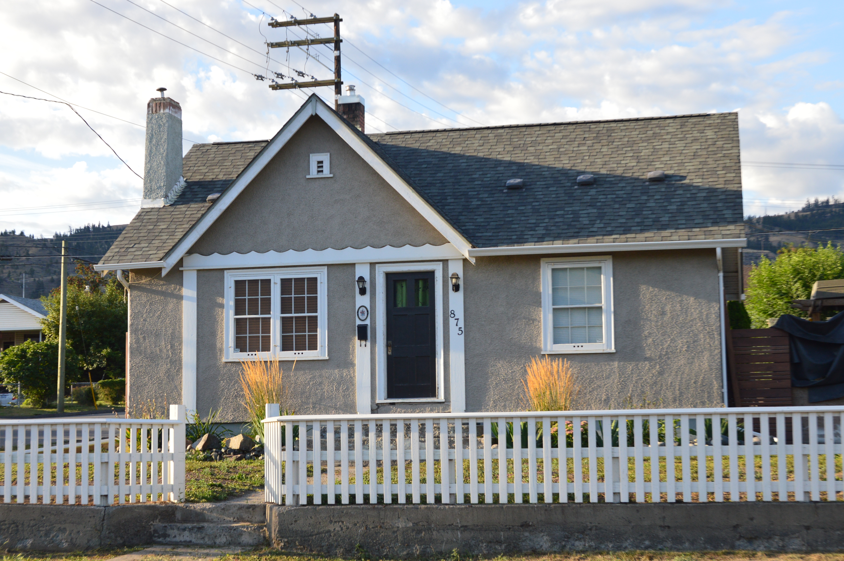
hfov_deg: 36.9
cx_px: 422
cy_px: 280
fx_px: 1265
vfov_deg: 25.0
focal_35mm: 54
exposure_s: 1/100
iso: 400
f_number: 9
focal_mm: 36
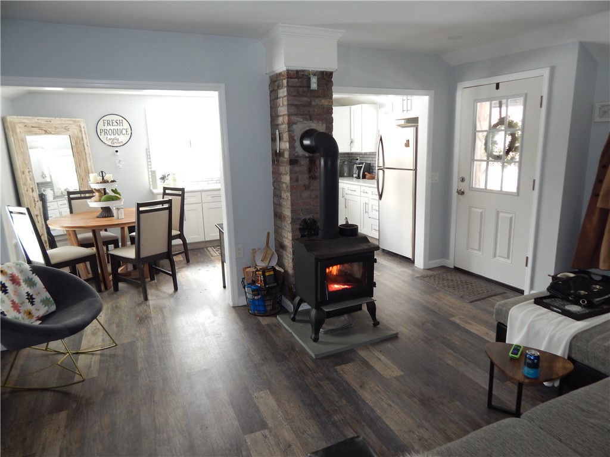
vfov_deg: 58.9
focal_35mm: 23
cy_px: 228
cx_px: 305
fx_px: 405
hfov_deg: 73.9
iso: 125
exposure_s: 1/30
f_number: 3
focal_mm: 4
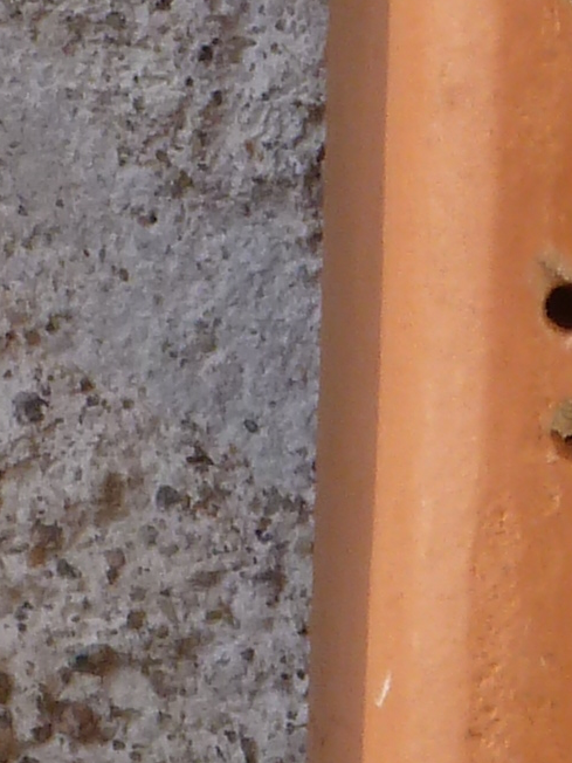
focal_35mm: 749
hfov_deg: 2.0
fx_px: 16502
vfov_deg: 2.6
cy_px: 224
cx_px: 1346
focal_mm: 20.2
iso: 100
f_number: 5.1
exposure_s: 1/100
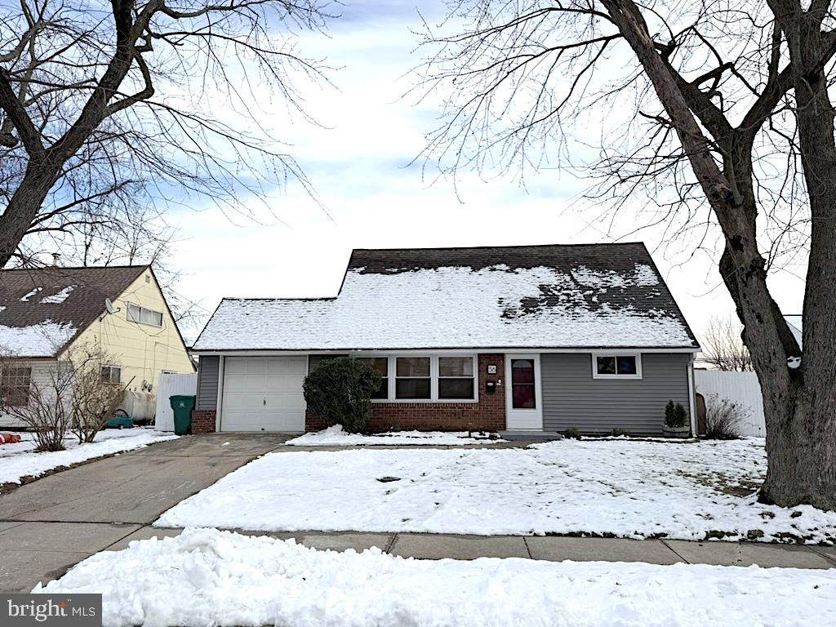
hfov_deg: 71.6
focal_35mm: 24
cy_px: 314
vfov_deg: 56.8
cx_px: 418
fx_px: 580
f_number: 1.78
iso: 80
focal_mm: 6.76
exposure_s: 1/3953
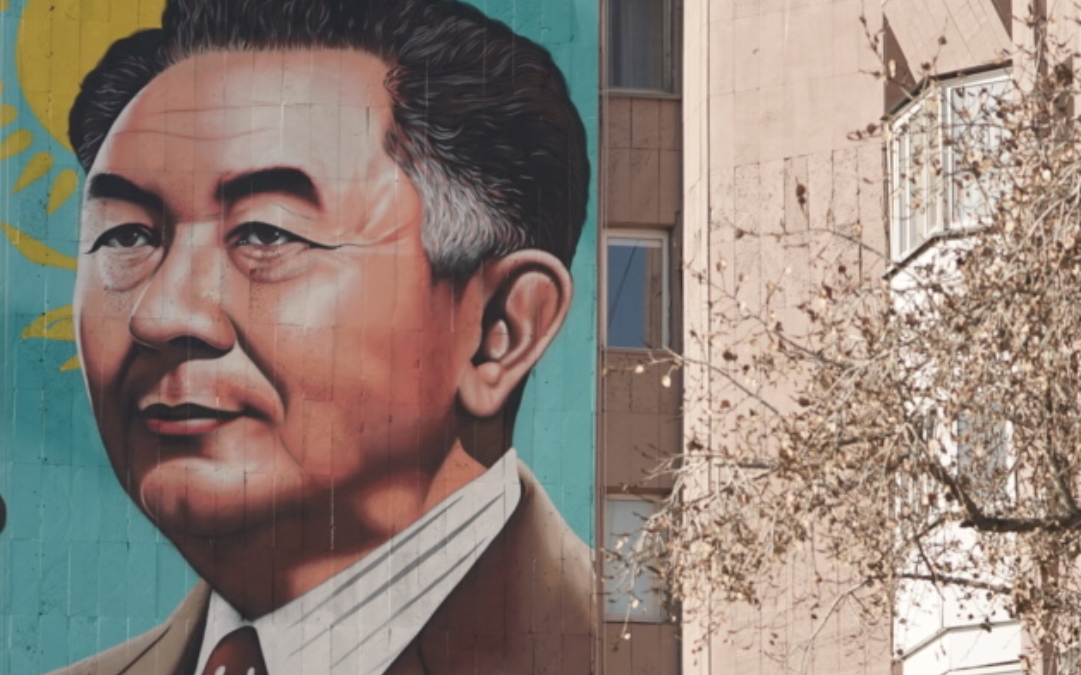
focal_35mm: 241
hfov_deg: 8.7
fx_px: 7099
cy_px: 378
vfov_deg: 5.4
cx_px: 333
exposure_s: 1/1000
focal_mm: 92
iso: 250
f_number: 2.8
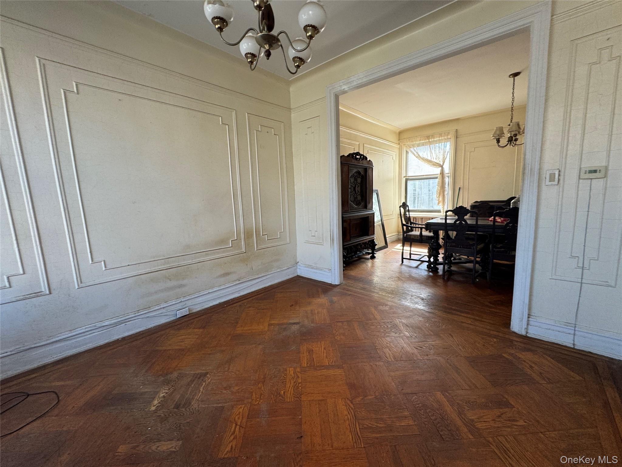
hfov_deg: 102.1
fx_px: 252
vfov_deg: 85.7
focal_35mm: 14
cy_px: 234
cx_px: 311
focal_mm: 2.22
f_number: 2.2
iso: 80
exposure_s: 1/99
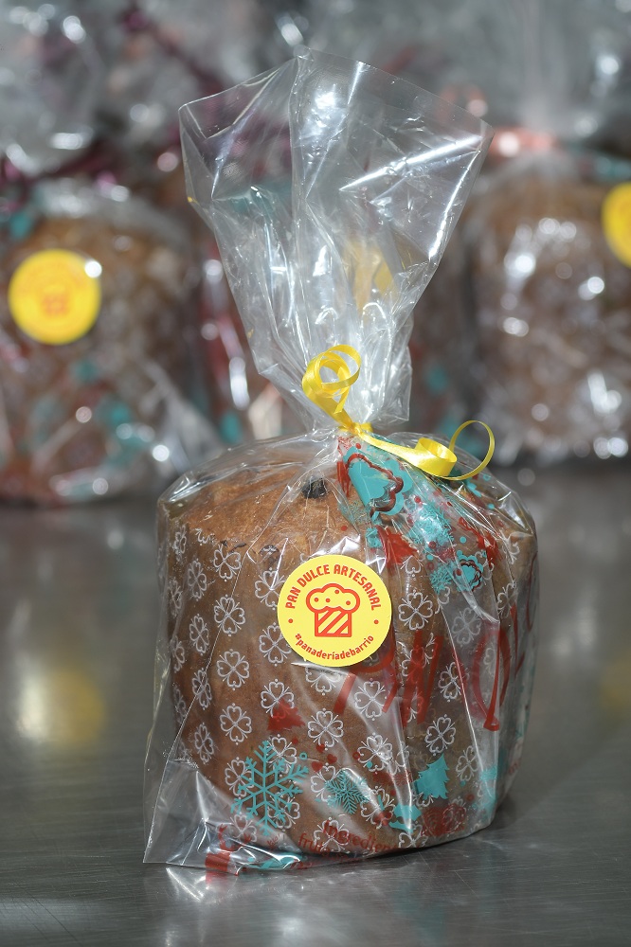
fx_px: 3394
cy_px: 474
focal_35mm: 129
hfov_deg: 10.6
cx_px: 316
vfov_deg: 15.9
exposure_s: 1/60
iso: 250
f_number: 4
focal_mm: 86
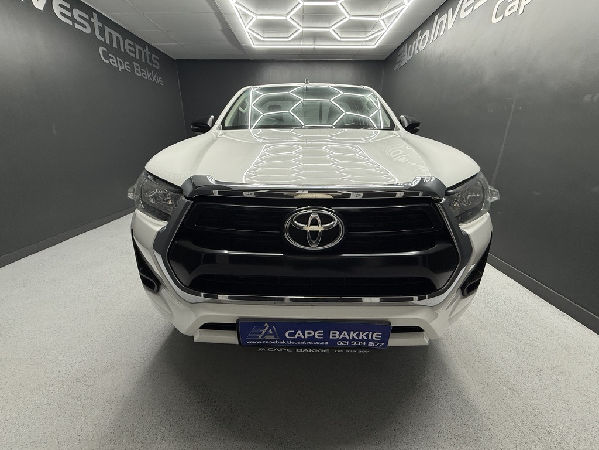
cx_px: 300
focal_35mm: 14
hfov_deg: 102.1
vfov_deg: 85.7
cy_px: 225
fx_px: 242
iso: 100
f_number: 2.2
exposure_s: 1/100
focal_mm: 2.22
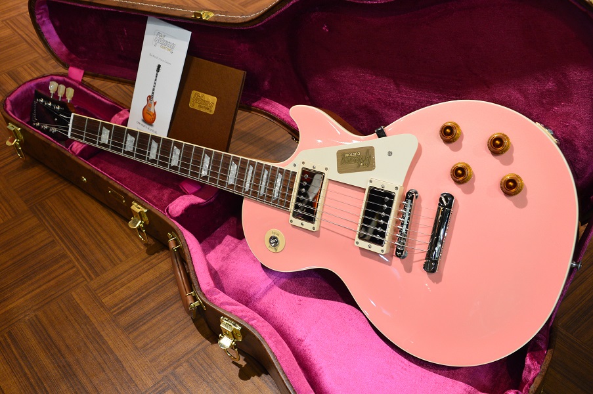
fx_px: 642
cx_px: 296
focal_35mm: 39
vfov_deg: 34.1
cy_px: 197
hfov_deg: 49.6
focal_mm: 26
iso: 800
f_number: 5.6
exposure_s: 1/15
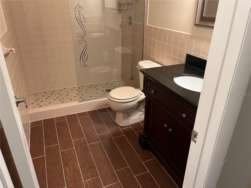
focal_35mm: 26
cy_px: 94
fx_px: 189
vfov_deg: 53.1
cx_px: 126
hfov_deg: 67.3
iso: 200
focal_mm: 5.1
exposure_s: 1/60
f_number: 1.6
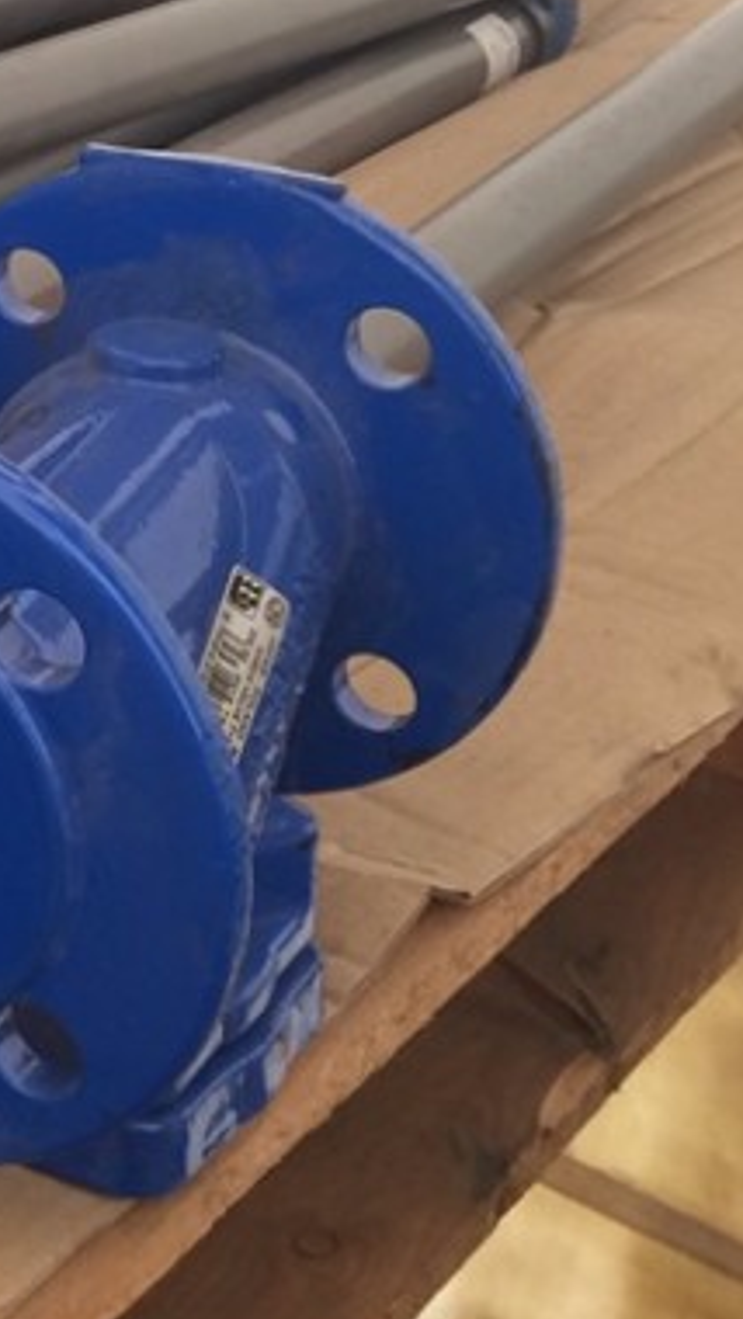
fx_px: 3009
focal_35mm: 86
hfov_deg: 12.3
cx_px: -788
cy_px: 153
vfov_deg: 24.1
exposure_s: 1/40
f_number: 2.2
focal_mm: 4.12
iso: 40
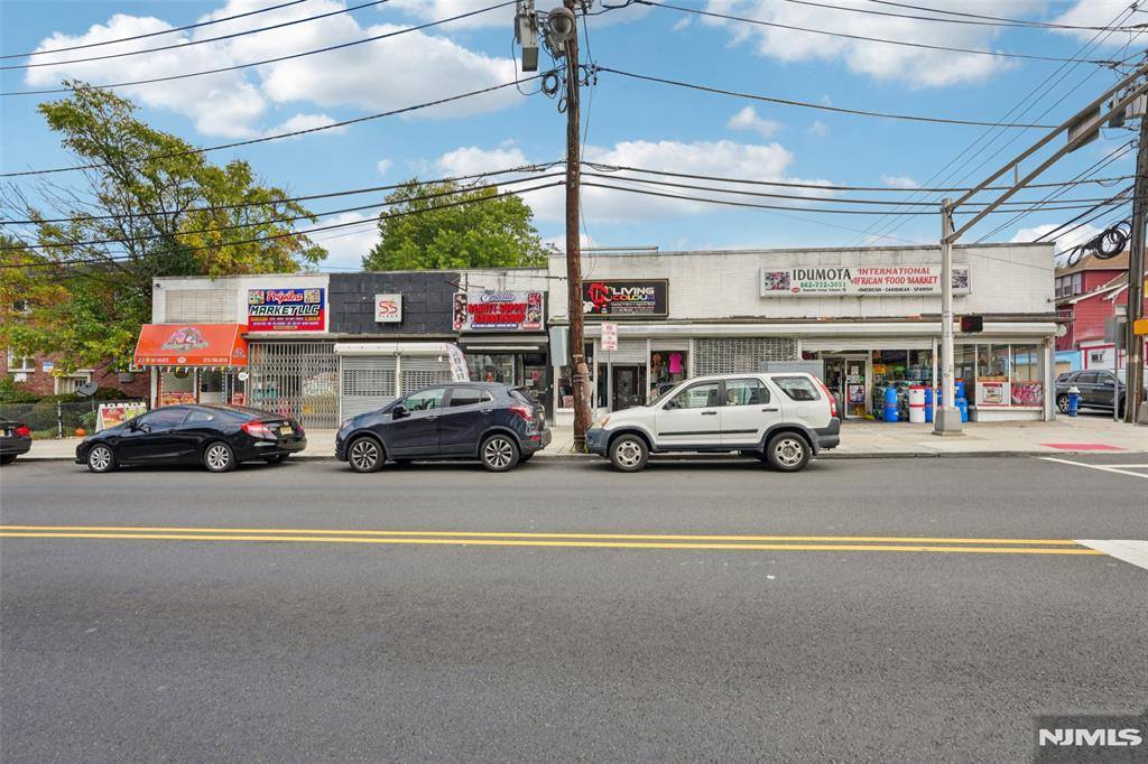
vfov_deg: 73.7
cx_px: 574
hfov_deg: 96.8
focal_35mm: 16
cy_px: 382
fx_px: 510
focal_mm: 16
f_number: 8
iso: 100
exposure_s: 1/125
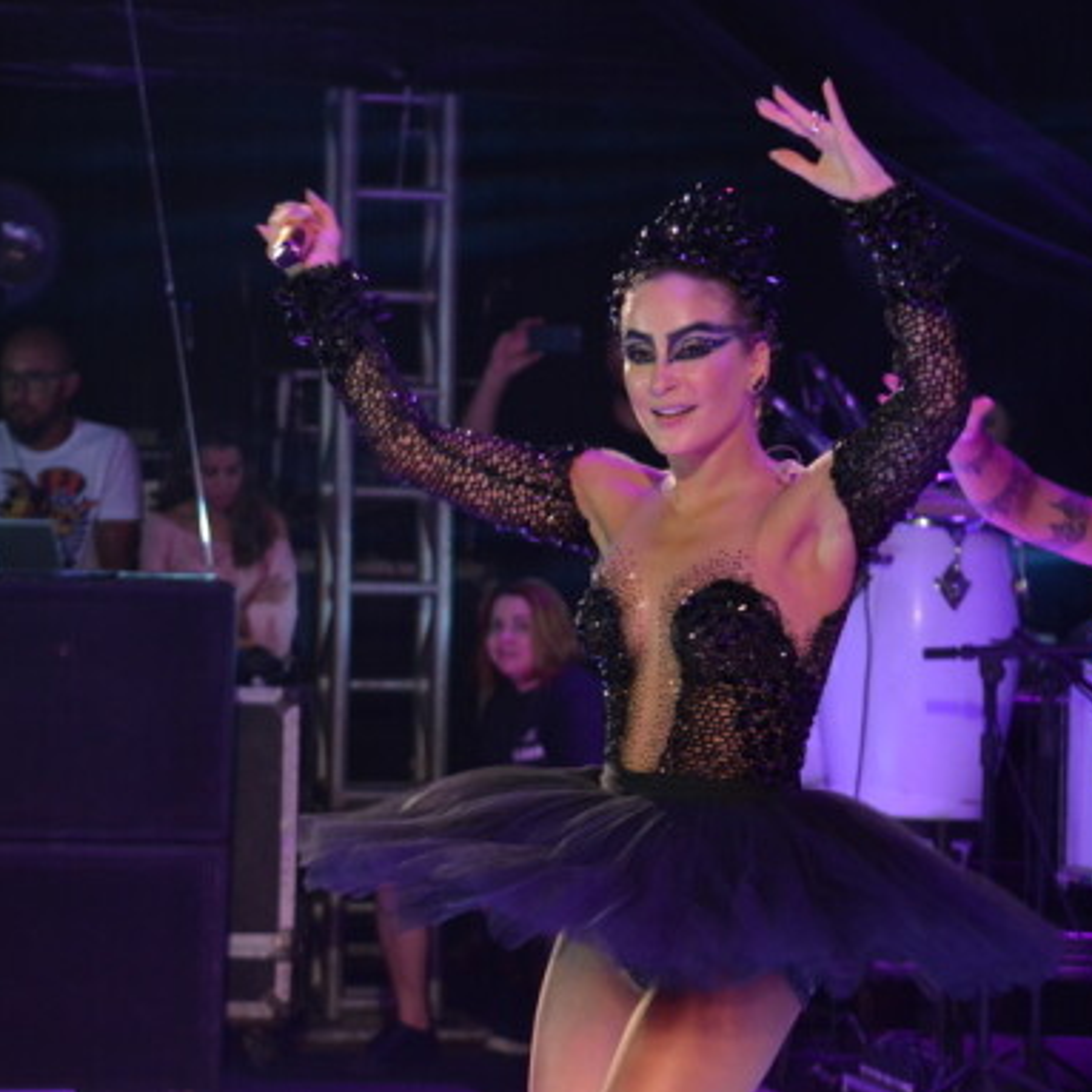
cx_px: 636
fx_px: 5925
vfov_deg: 10.5
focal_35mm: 166
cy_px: 546
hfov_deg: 10.5
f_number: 4.5
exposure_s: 1/200
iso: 2000
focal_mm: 86
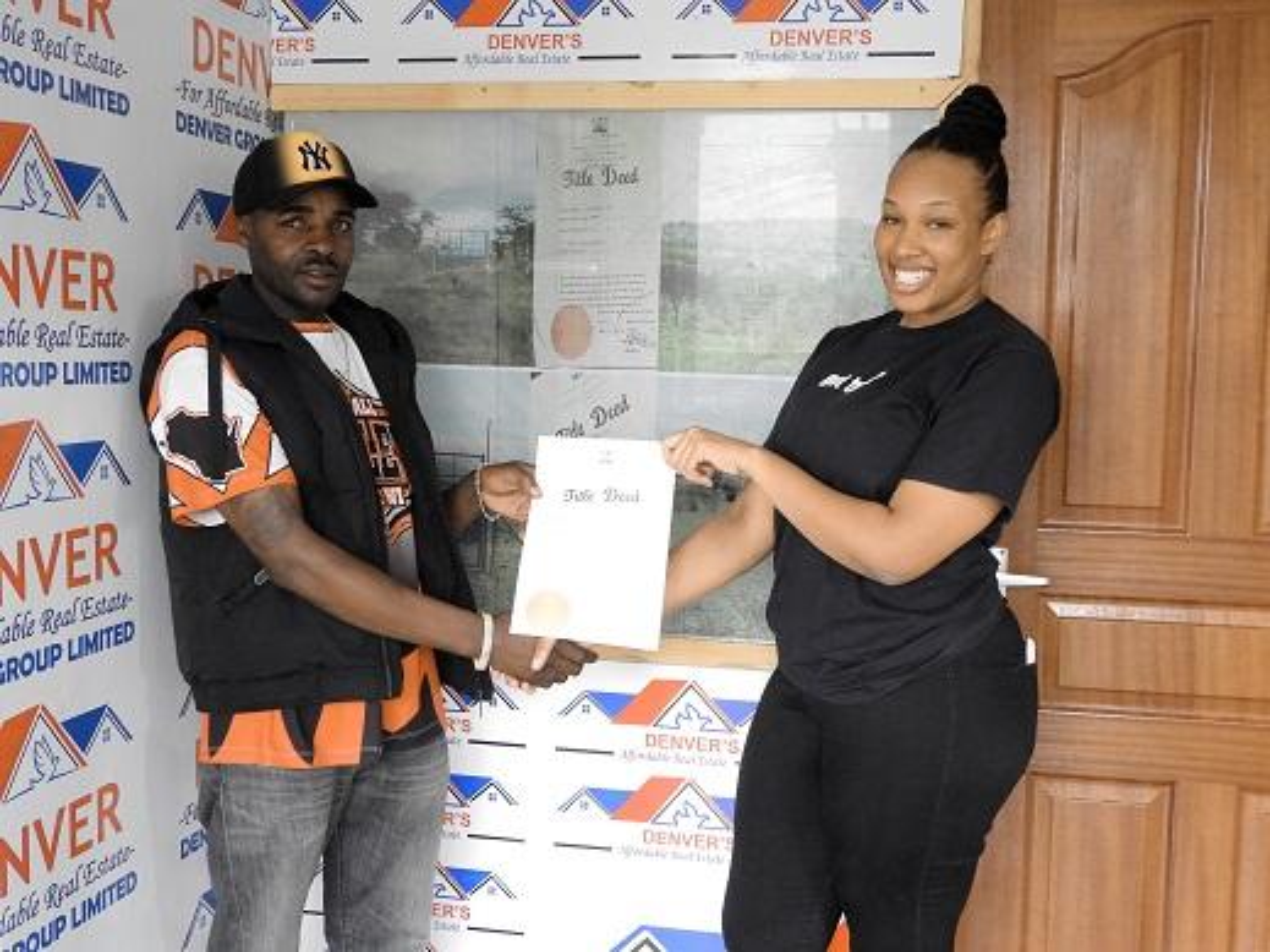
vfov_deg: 35.9
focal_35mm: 40
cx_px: 635
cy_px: 476
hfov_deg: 46.8
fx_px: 1467
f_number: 3.8
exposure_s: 1/15
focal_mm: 7.2
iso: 400
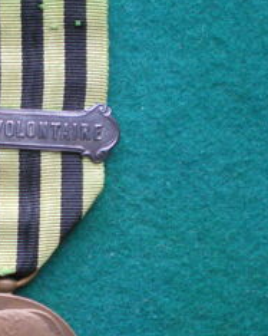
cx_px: 6
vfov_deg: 24.9
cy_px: 238
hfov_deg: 19.6
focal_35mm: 76
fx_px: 754
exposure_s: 1/50
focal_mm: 6.3
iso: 400
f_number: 3.1
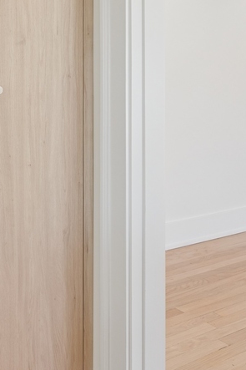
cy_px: 84
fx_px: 413
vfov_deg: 46.2
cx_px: -25
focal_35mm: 40
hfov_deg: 29.9
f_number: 9.5
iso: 200
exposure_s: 1/20
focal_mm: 16.5
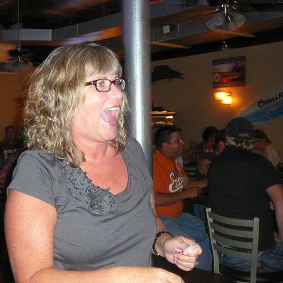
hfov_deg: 37.4
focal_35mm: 45
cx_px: 112
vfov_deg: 37.6
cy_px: 142
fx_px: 416
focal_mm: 5.2
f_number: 2.8
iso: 200
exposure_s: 1/8
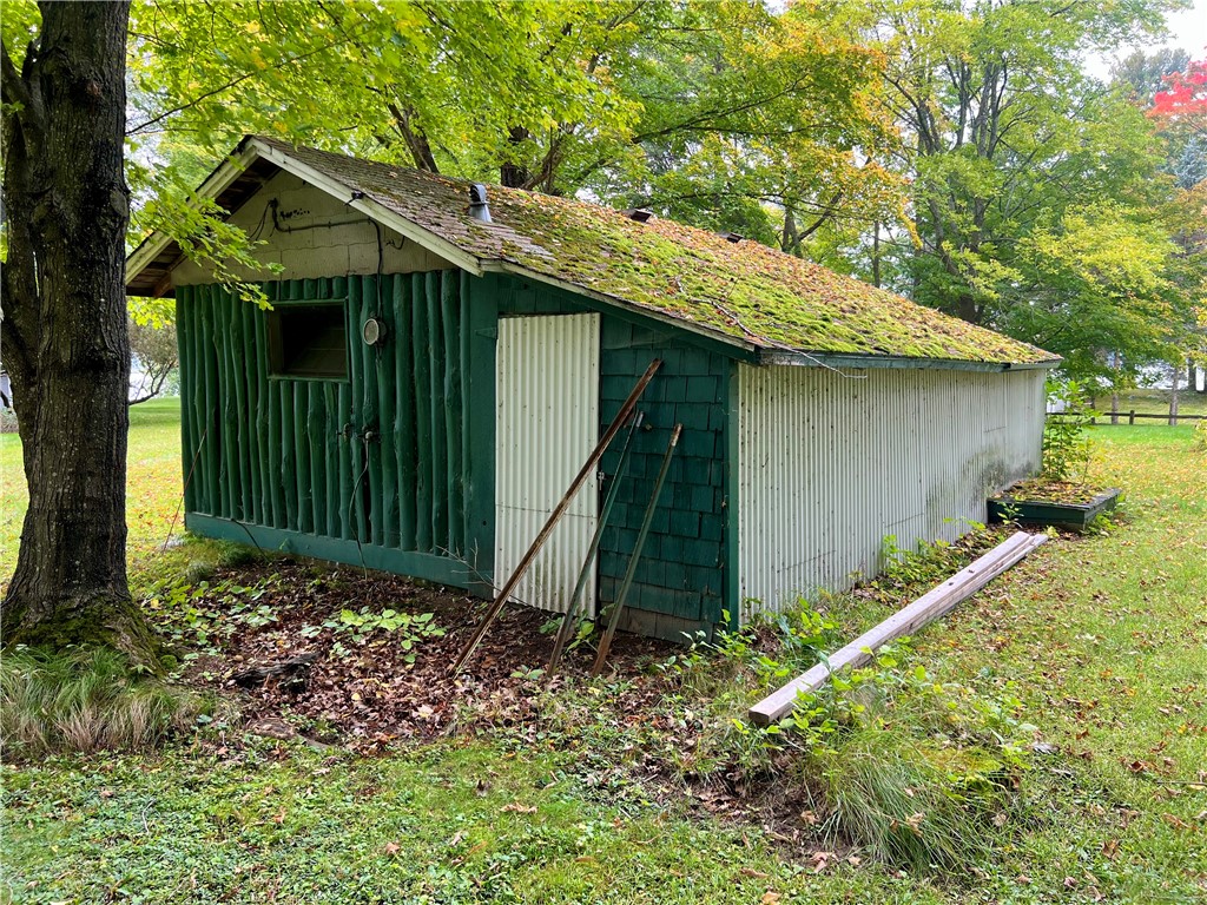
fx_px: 907
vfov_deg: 53.1
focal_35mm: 26
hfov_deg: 67.3
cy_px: 452
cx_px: 604
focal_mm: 5.7
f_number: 1.5
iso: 40
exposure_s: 1/225
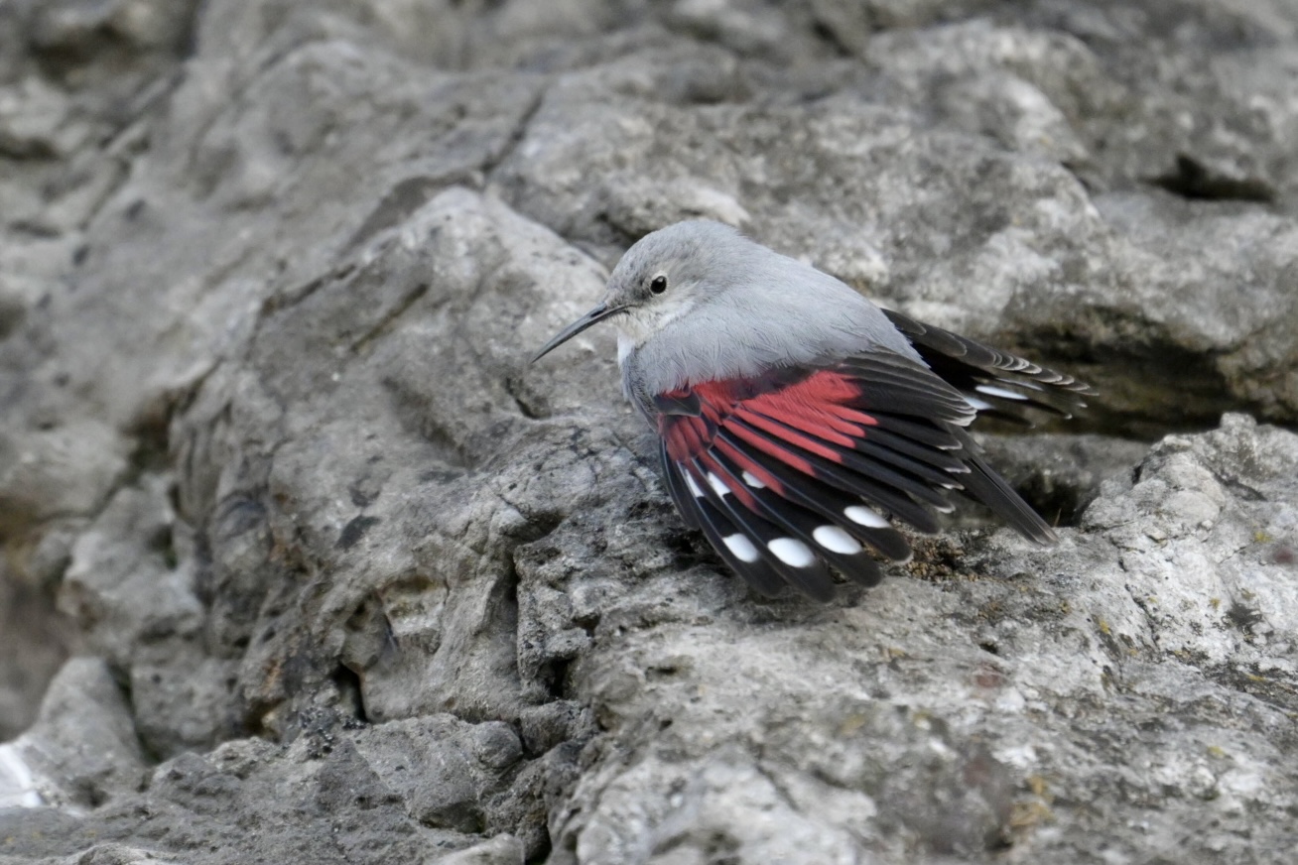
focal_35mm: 560
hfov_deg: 3.7
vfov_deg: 2.5
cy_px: 432
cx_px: 649
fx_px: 20190
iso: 2500
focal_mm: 560
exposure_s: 1/2000
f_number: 4
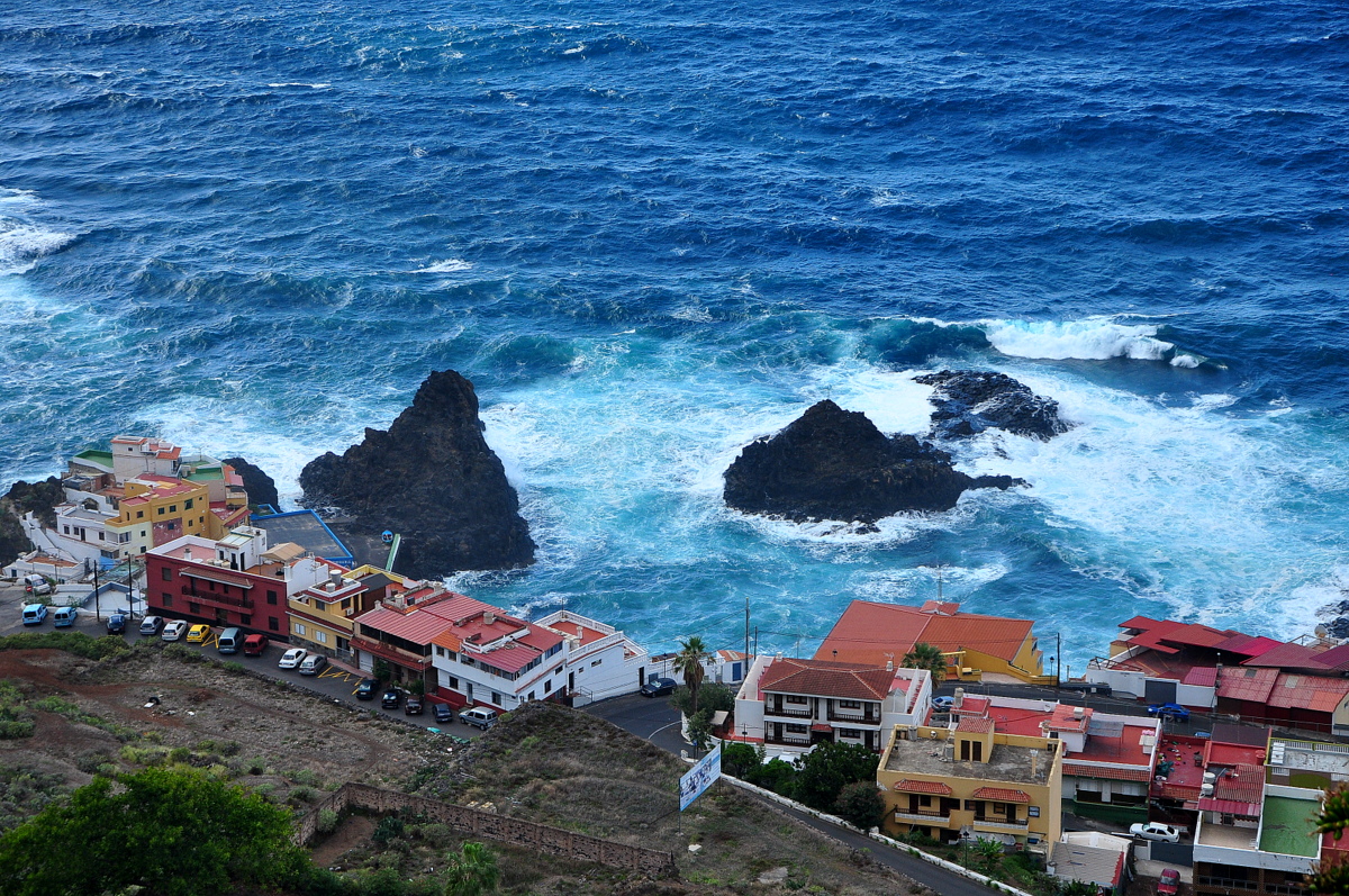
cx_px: 674
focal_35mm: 87
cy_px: 448
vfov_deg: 15.7
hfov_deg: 23.4
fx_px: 3256
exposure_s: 1/800
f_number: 7.1
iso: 400
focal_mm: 58
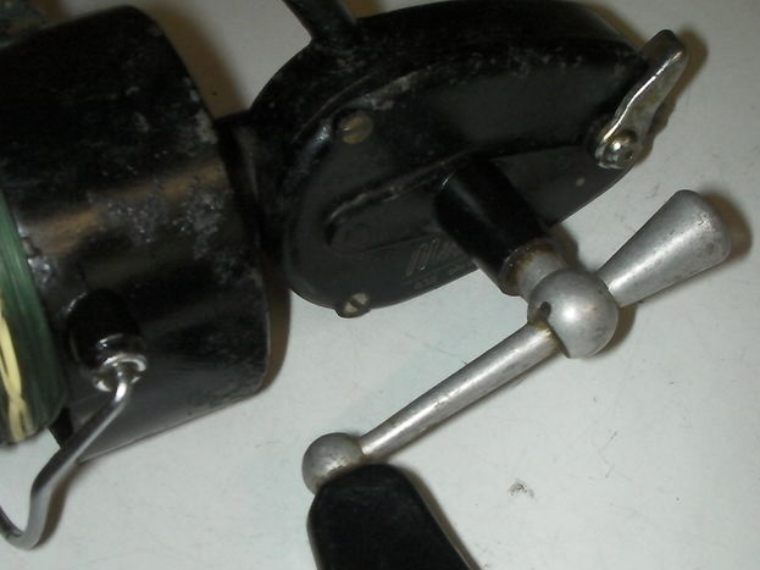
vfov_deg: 24.0
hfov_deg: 31.7
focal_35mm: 61
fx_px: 1339
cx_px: 337
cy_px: 328
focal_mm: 6.3
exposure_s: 1/30
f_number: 5.6
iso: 200
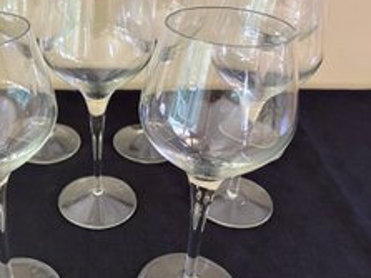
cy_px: 137
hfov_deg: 45.5
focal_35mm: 40
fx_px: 428
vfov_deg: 35.9
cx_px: 101
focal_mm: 5.7
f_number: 1.5
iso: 320
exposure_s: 1/60
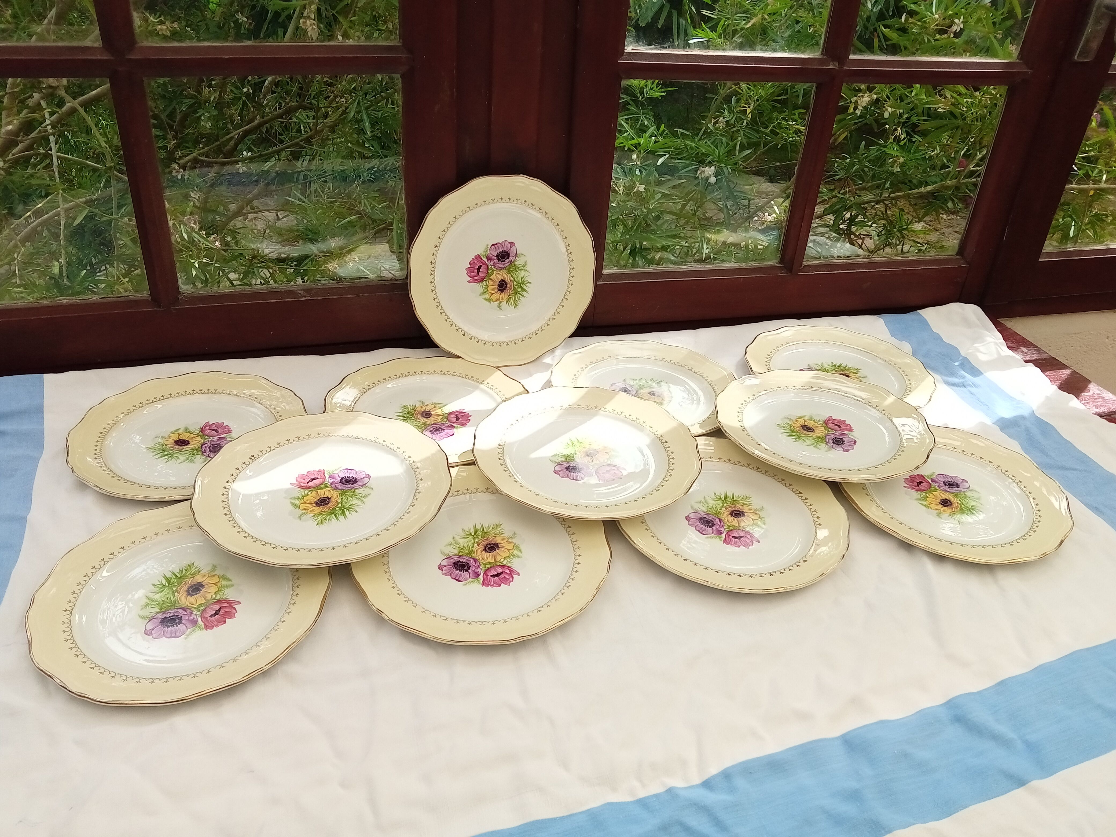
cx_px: 558
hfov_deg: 63.4
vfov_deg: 49.7
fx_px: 903
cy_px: 418
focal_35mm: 28
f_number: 1.8
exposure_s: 1/740
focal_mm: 3.57
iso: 110
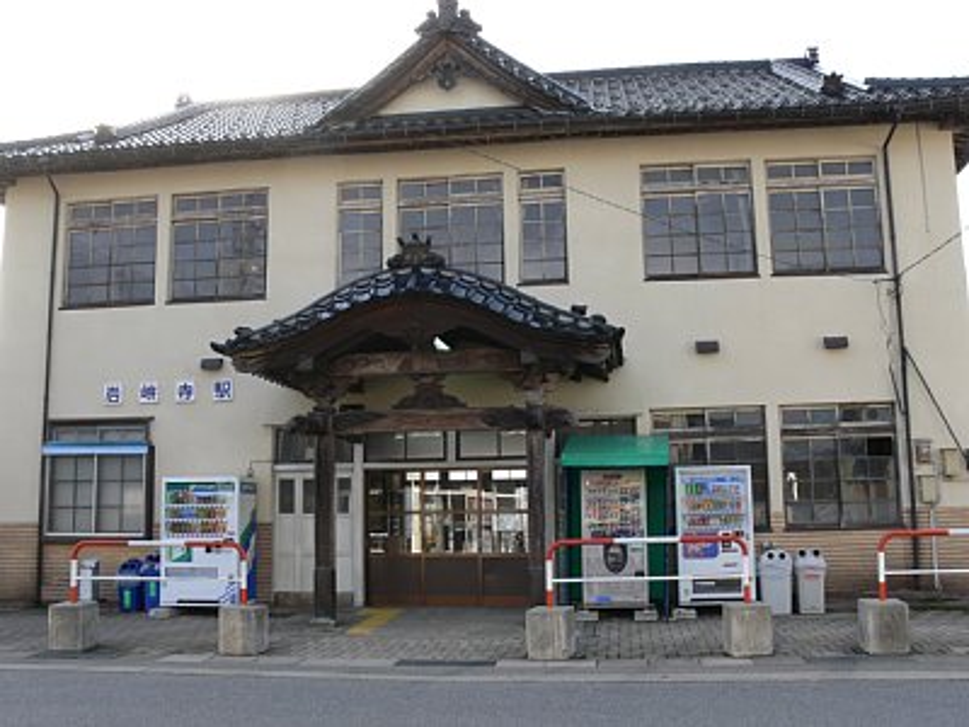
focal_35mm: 35
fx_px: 980
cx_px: 484
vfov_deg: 40.7
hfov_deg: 52.6
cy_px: 364
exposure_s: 1/100
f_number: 4.5
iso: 80
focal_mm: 7.4
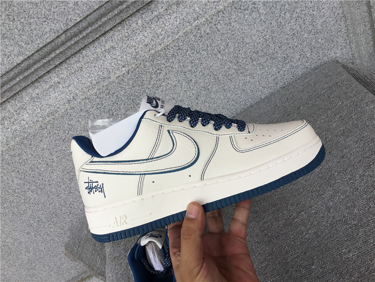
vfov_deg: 45.4
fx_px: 336
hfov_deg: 58.4
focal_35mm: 31
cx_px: 188
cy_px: 141
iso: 25
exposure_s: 1/413
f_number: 2.4
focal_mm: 3.3
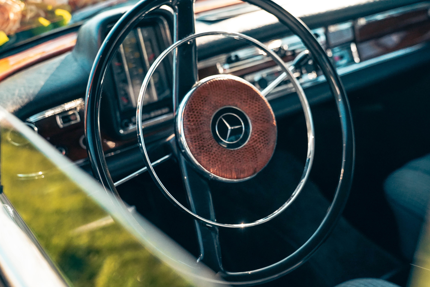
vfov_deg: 28.6
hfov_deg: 41.9
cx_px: 230
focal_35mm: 47
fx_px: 561
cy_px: 127
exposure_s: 1/500
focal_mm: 36
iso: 4000
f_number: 2.8
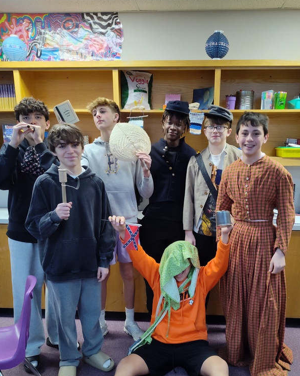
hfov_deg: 46.9
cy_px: 244
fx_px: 344
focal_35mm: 31
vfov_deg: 56.2
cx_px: 172
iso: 863
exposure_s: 1/60
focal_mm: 5.56
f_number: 1.8
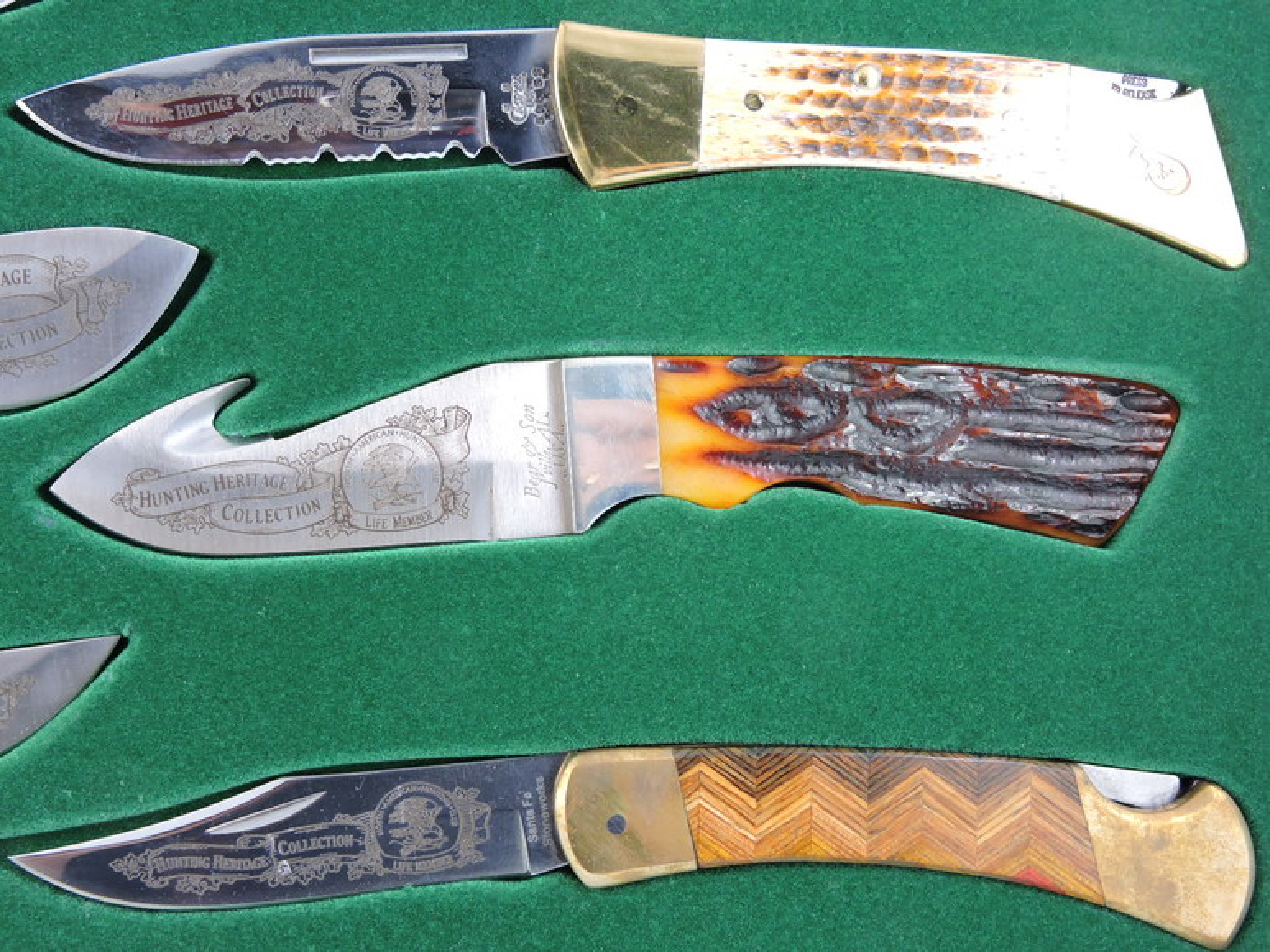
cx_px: 635
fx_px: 2018
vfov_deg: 26.6
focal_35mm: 55
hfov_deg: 34.9
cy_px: 476
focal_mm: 9.9
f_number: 4
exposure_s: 1/30
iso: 250
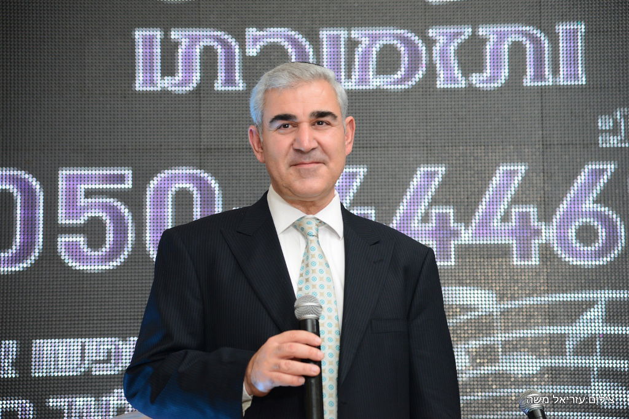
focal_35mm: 120
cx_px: 314
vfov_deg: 11.4
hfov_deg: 17.1
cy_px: 210
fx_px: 2097
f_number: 5
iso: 1600
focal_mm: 120
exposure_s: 1/125
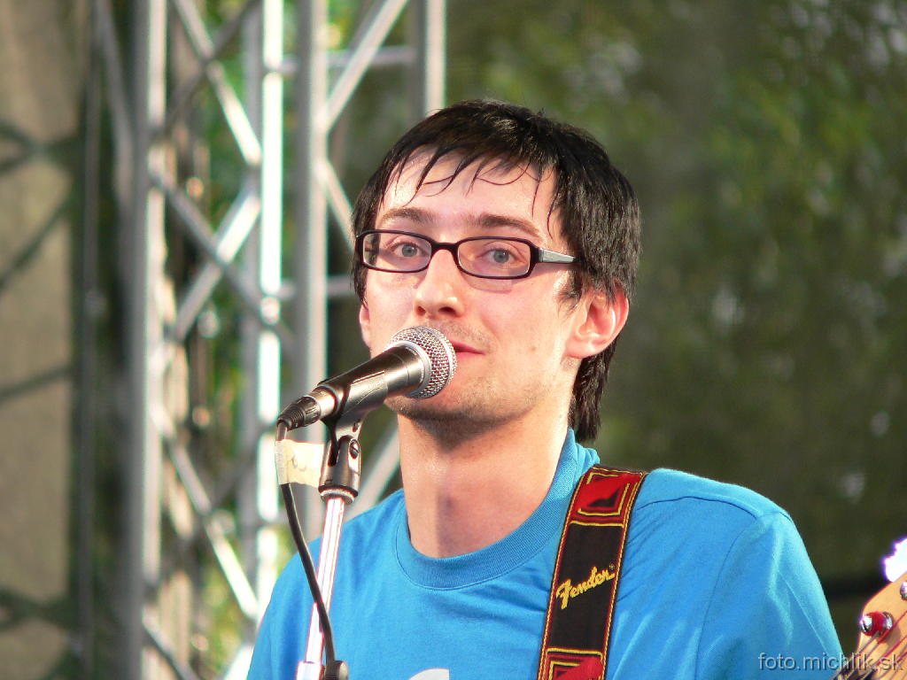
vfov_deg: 3.5
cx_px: 454
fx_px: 11083
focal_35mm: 423
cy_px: 340
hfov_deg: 4.7
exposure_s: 1/160
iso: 100
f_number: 2.8
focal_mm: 70.3
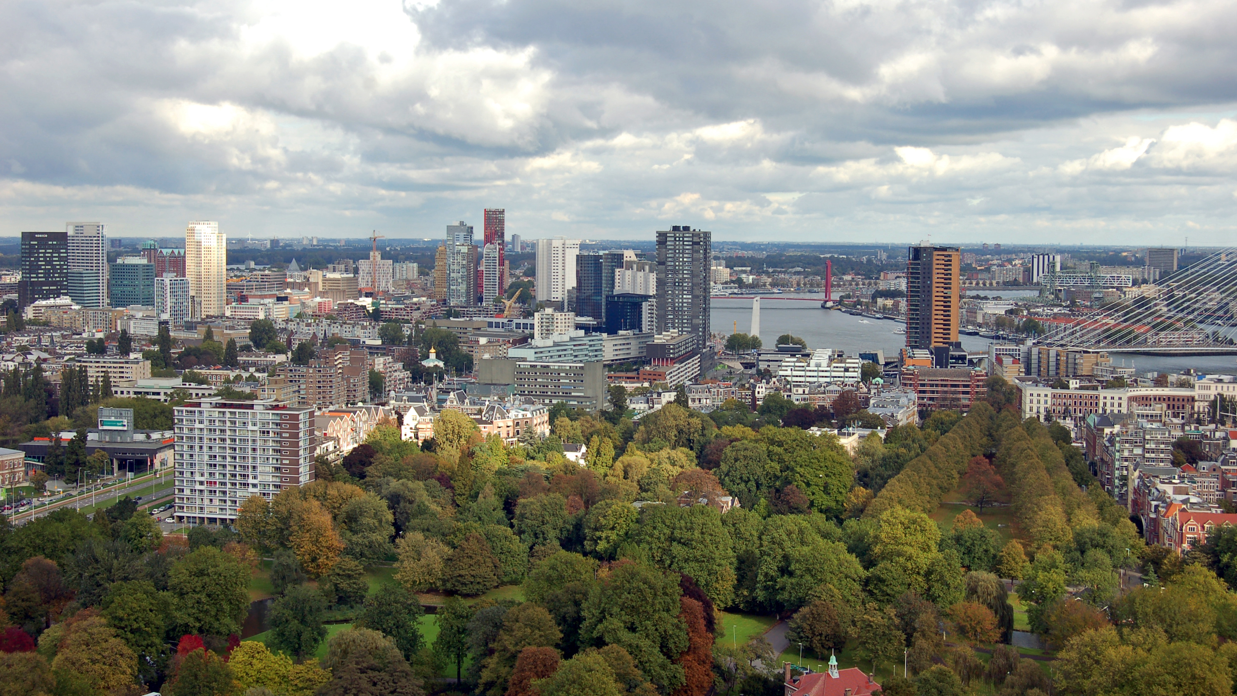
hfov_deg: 40.6
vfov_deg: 23.5
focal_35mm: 51
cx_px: 621
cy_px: 306
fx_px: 1673
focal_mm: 32
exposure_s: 1/250
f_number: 8
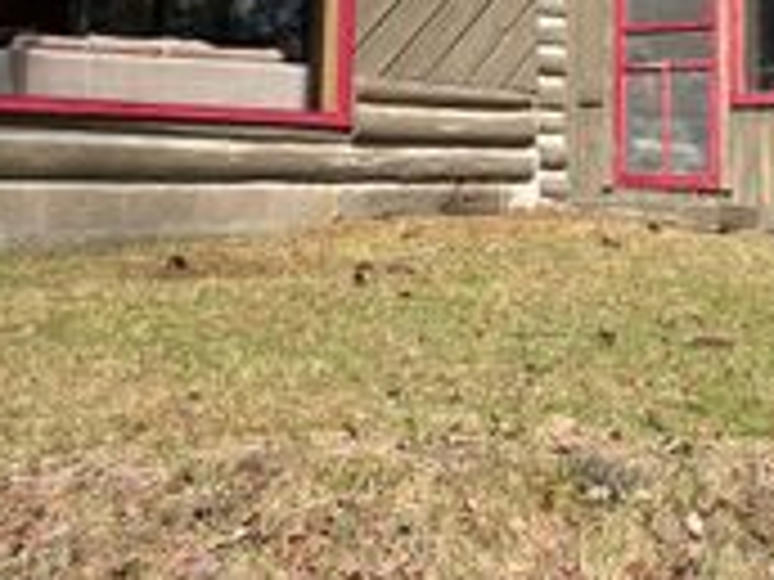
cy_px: -79
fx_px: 1453
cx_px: 515
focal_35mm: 65
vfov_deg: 21.3
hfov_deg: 29.6
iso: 50
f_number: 1.6
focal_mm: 5.1
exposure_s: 1/2463
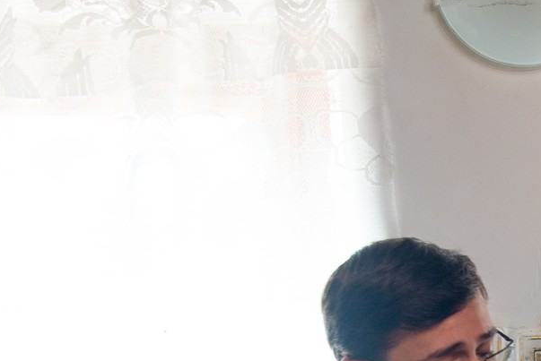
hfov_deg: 10.9
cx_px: 673
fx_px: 2767
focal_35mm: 184
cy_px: 484
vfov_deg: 7.4
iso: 800
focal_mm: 58
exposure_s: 1/80
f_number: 4.5
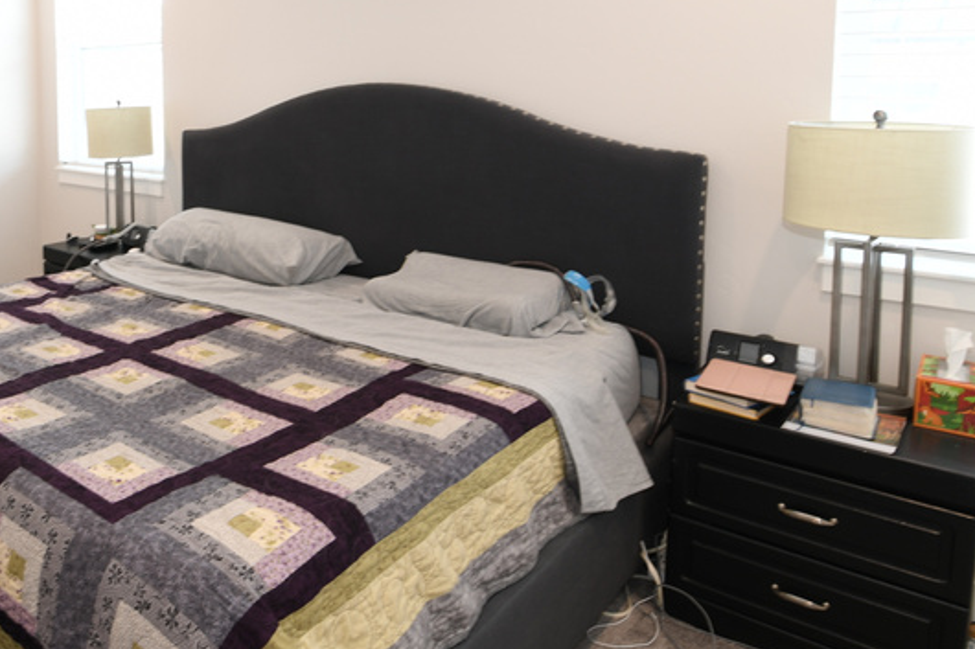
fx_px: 785
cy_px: 146
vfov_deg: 43.2
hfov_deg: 54.8
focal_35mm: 29
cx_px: 86
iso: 200
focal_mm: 15
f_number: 9
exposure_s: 1/5
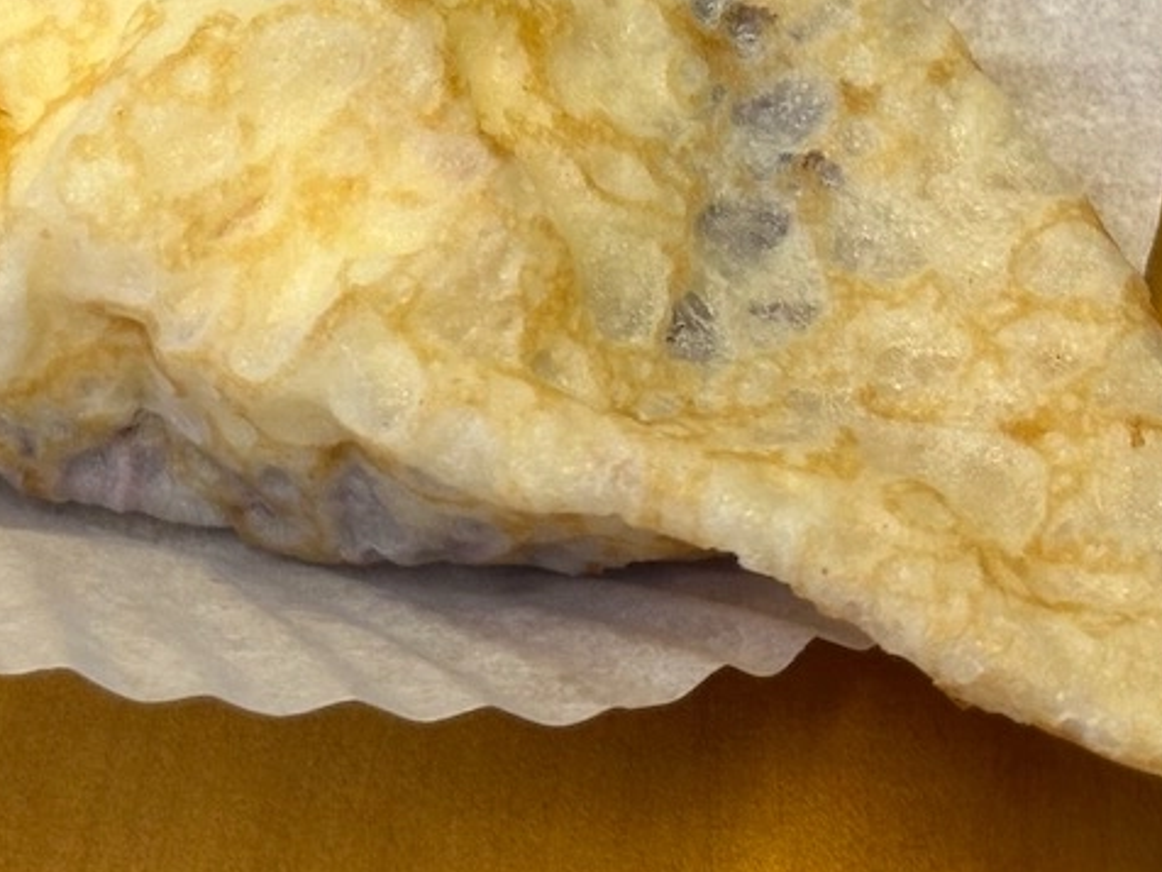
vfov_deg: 11.3
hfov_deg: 15.1
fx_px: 4330
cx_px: 144
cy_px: -61
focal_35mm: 129
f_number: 1.8
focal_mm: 6.9
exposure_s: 1/60
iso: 100
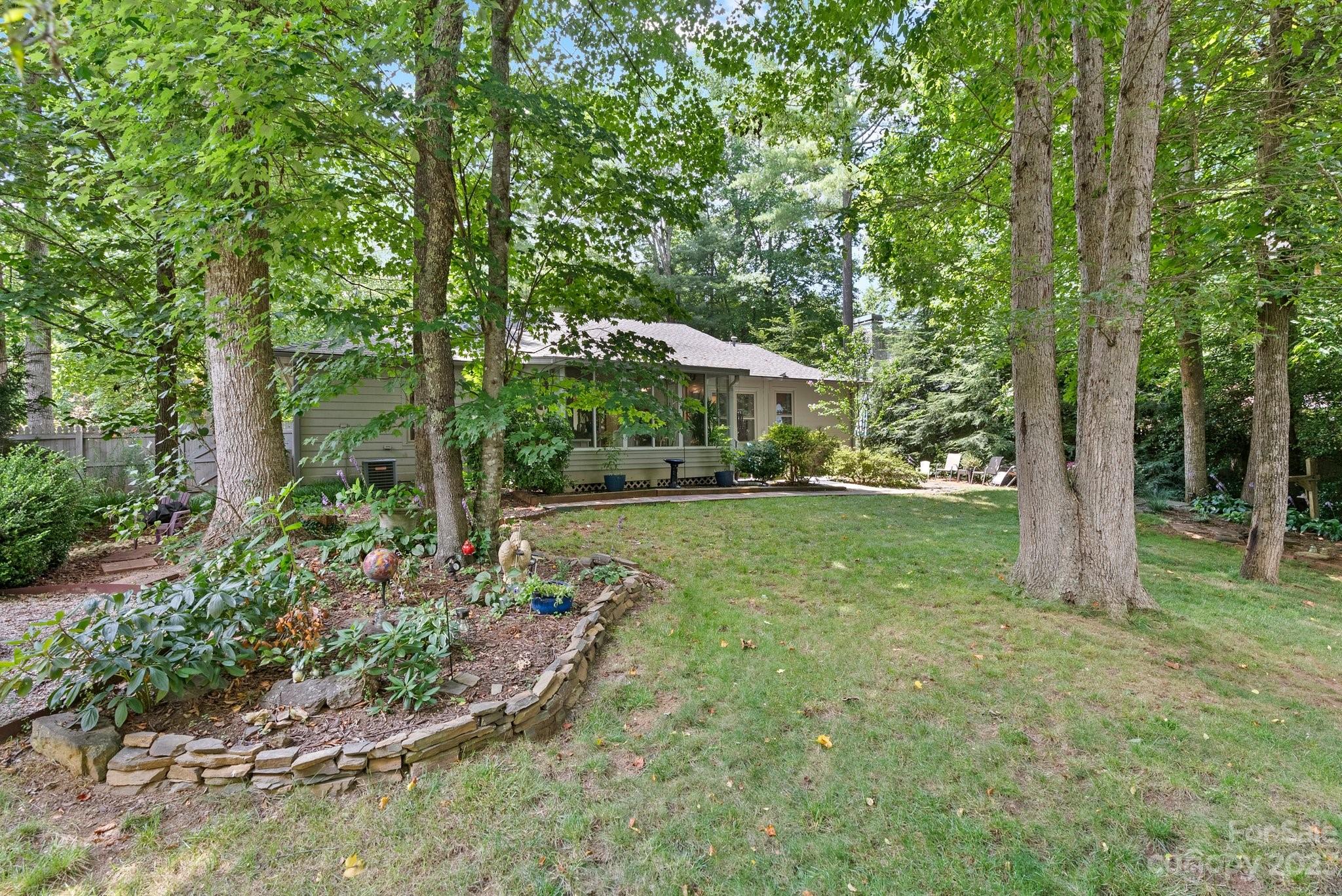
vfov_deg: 73.8
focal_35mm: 16
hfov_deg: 96.7
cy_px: 448
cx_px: 671
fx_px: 597
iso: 800
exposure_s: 1/40
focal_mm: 16
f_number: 6.3
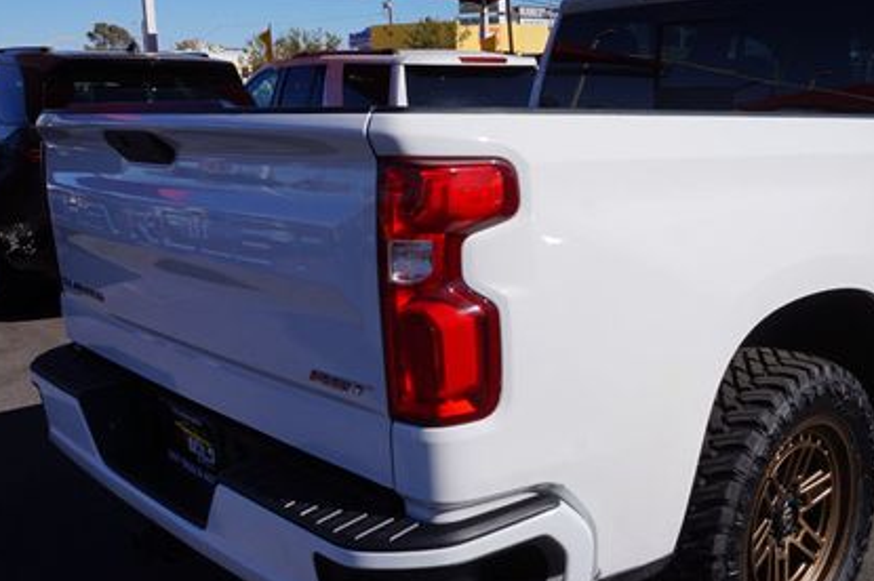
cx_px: 613
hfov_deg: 50.5
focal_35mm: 37
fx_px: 898
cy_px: 307
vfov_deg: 35.9
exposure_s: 1/250
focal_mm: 16
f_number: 13
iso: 100
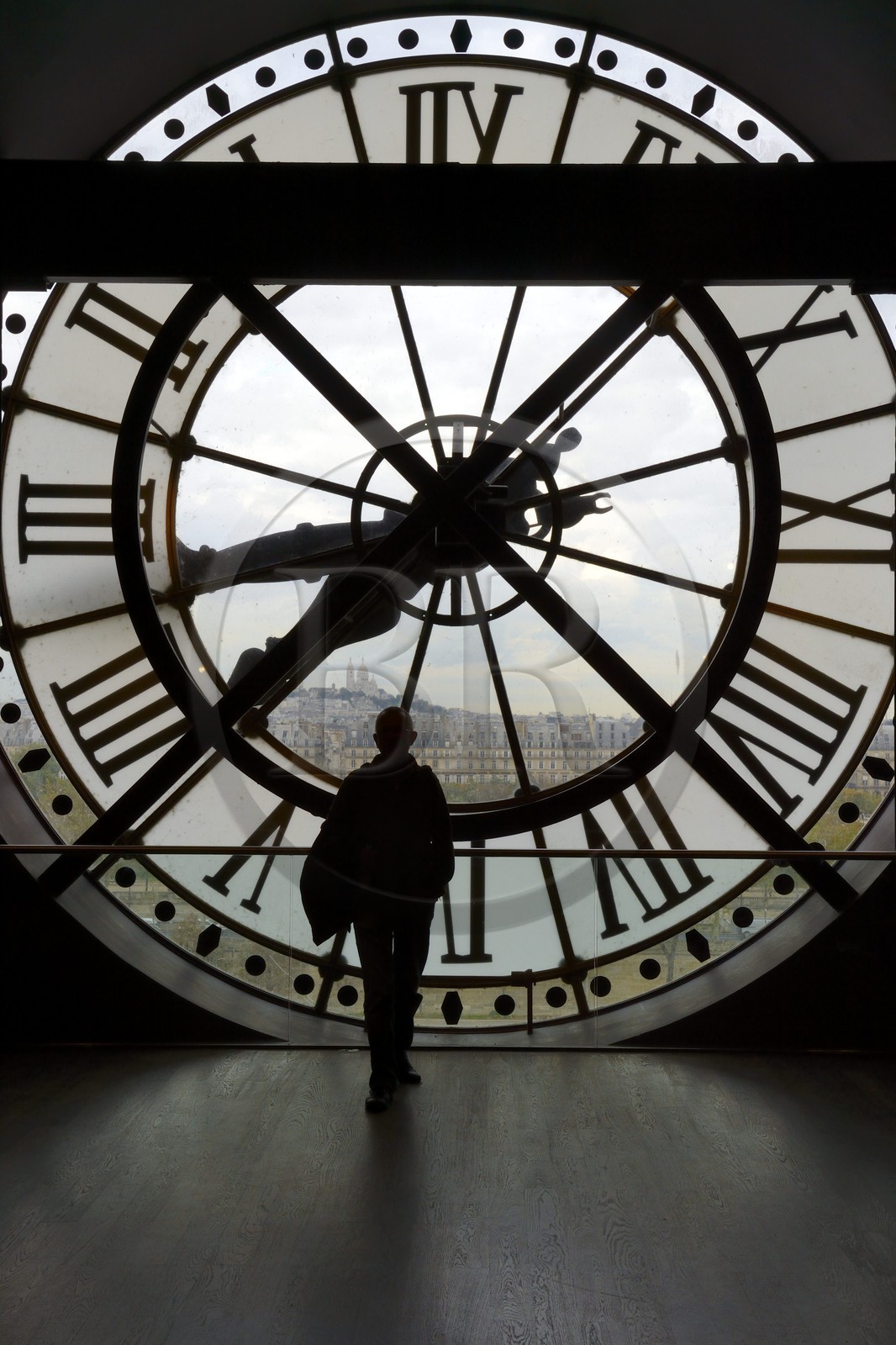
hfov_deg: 29.9
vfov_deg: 43.6
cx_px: 448
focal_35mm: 45
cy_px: 672
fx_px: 1681
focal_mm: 45
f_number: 18
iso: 800
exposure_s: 1/125
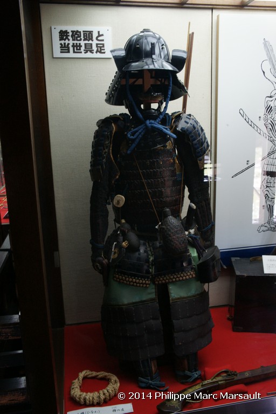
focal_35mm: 30
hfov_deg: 43.6
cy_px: 207
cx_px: 138
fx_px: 345
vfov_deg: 61.9
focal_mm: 30
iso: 800
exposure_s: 1/2
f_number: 18
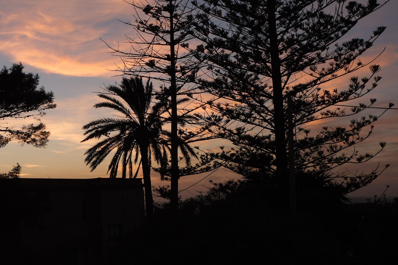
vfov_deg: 22.8
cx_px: 98
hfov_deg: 33.3
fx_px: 652
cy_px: 79
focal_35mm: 59
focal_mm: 23
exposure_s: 1/250
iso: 125
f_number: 4.5
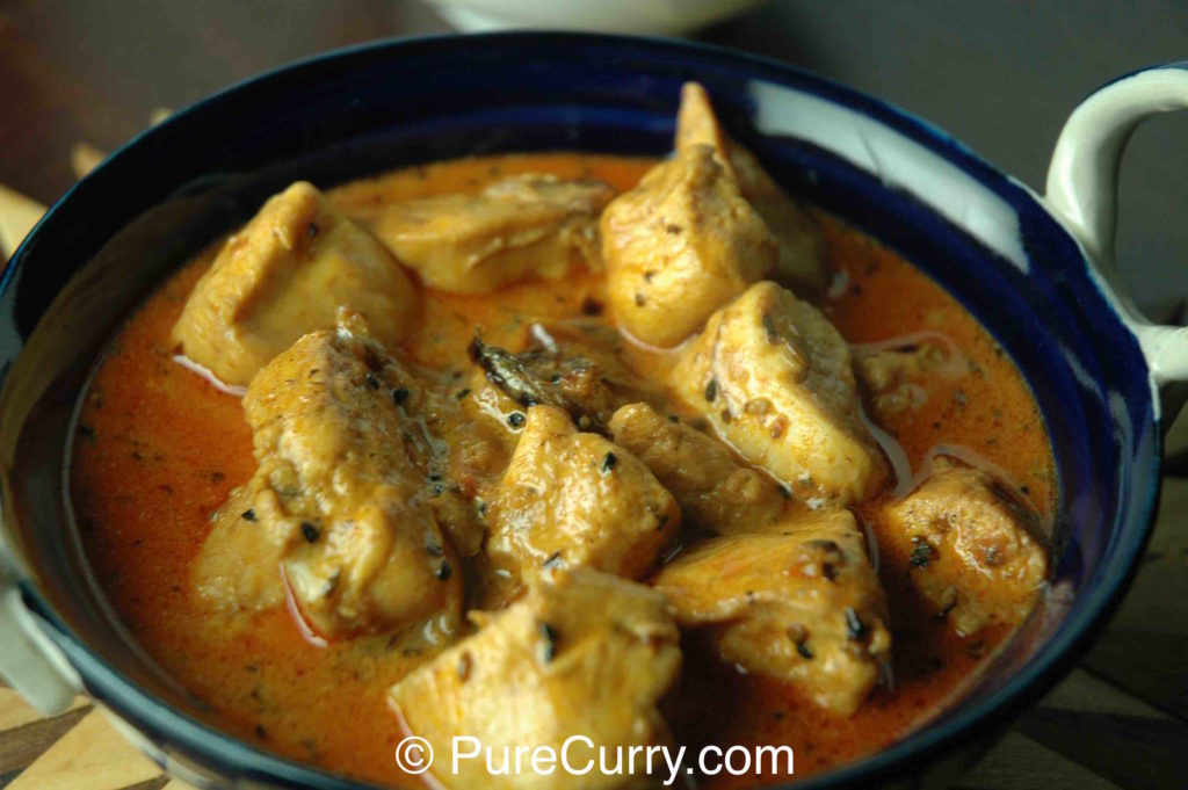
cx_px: 594
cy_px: 395
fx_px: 2968
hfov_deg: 22.6
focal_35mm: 90
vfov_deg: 15.2
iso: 400
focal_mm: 60
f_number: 4.5
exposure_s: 1/25
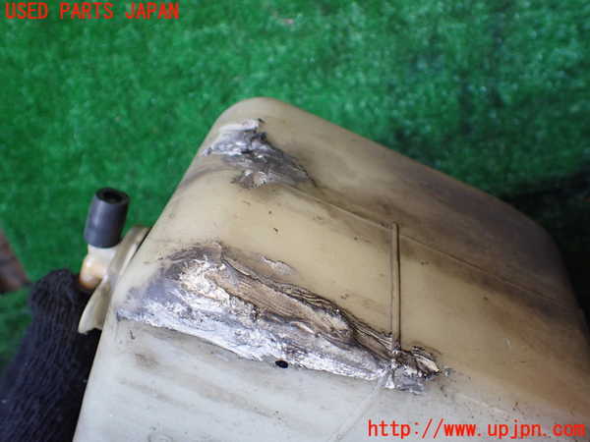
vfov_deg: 46.8
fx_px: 511
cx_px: 295
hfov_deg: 60.0
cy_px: 221
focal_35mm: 30
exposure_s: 1/125
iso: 500
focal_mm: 5.4
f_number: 2.3
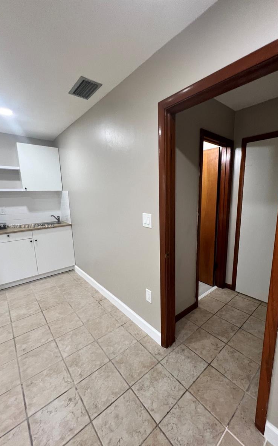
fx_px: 170
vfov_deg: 105.3
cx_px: 154
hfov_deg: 78.4
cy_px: 226
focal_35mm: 14
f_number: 1.8
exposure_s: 1/60
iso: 160
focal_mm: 1.57
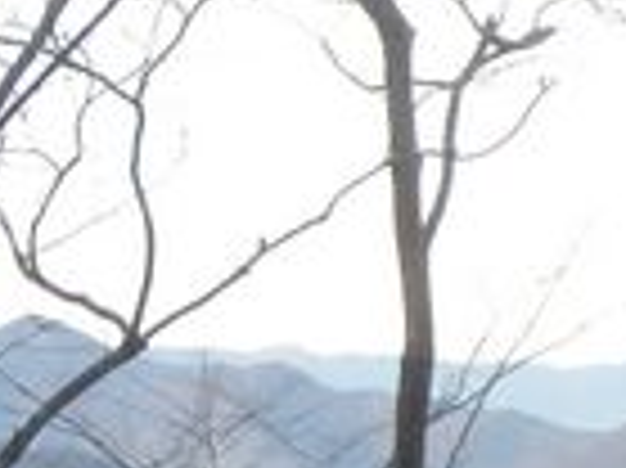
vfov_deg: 5.0
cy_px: 680
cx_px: 369
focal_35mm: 294
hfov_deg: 6.7
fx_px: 5312
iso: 80
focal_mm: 9.1
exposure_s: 1/100
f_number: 4.4
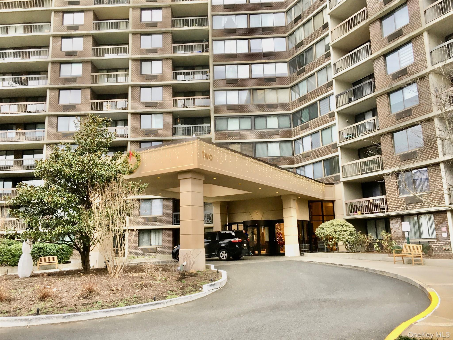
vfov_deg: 48.2
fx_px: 380
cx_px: 226
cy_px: 170
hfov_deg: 61.7
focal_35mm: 29
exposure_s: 1/30
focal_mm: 4.15
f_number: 2.2
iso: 25
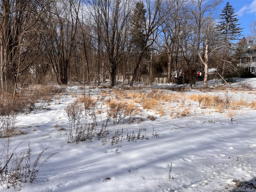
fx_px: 192
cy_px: 96
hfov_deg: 67.3
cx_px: 128
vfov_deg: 53.1
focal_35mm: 26
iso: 50
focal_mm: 5.7
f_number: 1.5
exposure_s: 1/7463
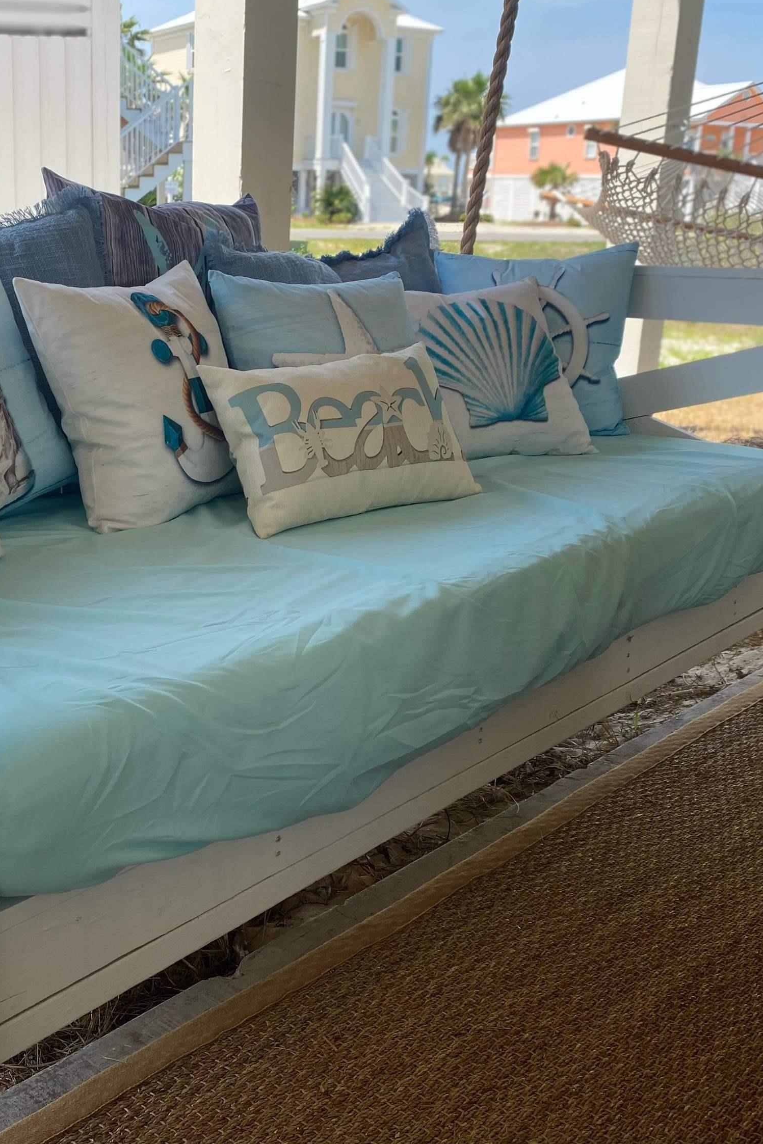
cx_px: 226
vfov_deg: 51.9
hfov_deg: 35.4
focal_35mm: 37
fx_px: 1176
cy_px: 557
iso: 32
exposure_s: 1/1007
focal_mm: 4.25
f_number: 1.8
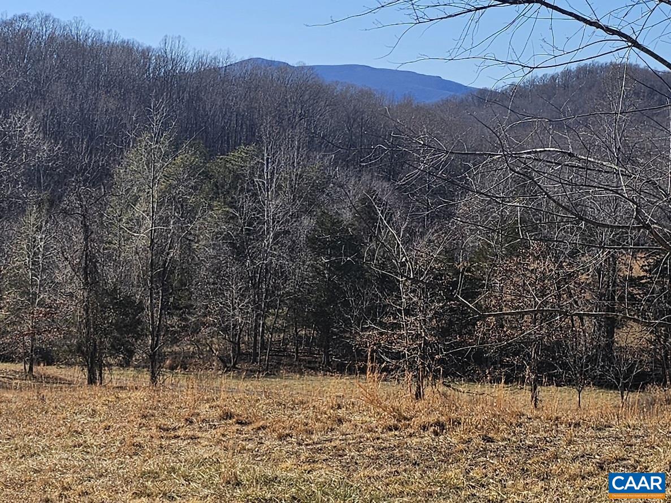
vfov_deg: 58.9
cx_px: 336
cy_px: 252
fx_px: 446
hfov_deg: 73.9
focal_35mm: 23
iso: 10
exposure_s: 1/909
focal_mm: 6.3
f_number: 1.7
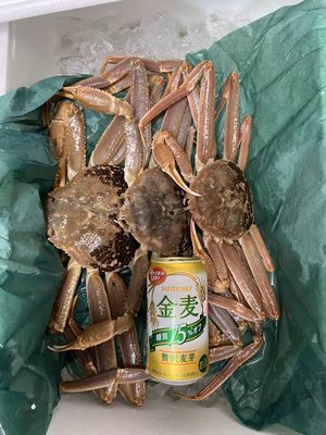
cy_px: 218
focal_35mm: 26
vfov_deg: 67.3
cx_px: 163
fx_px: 326
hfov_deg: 53.1
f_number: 1.8
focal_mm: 4.25
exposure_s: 1/40
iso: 320
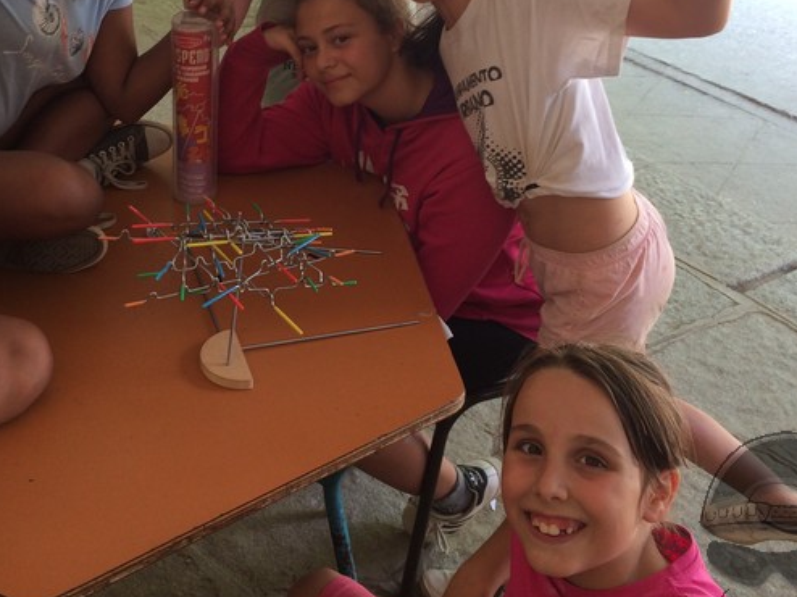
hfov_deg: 40.2
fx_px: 1082
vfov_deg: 30.6
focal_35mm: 47
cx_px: 300
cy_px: 192
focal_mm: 4.15
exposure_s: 1/100
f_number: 2.2
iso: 50
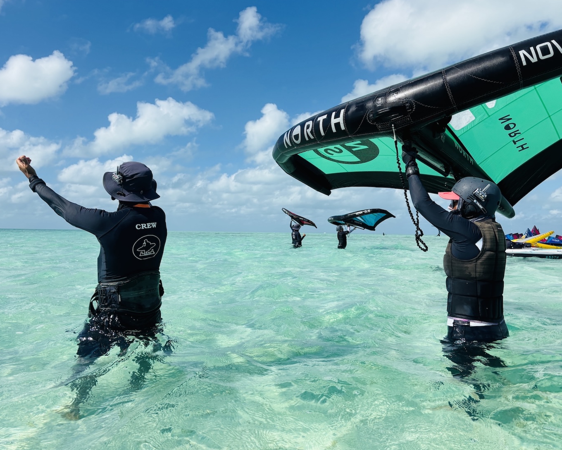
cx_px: 280
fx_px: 466
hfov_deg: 62.2
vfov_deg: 51.5
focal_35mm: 28
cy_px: 220
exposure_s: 1/5348
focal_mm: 5.96
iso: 50
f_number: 1.6
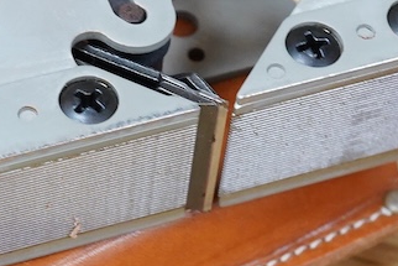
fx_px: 1736
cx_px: 108
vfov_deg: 8.7
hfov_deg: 13.0
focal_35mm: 157
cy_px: 167
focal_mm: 30
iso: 2500
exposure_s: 1/100
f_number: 9
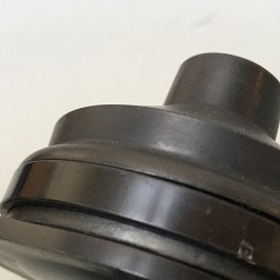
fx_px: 558
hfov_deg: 28.1
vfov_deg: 27.2
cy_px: 248
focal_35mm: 61
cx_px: 151
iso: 200
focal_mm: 4.15
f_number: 2.2
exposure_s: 1/20
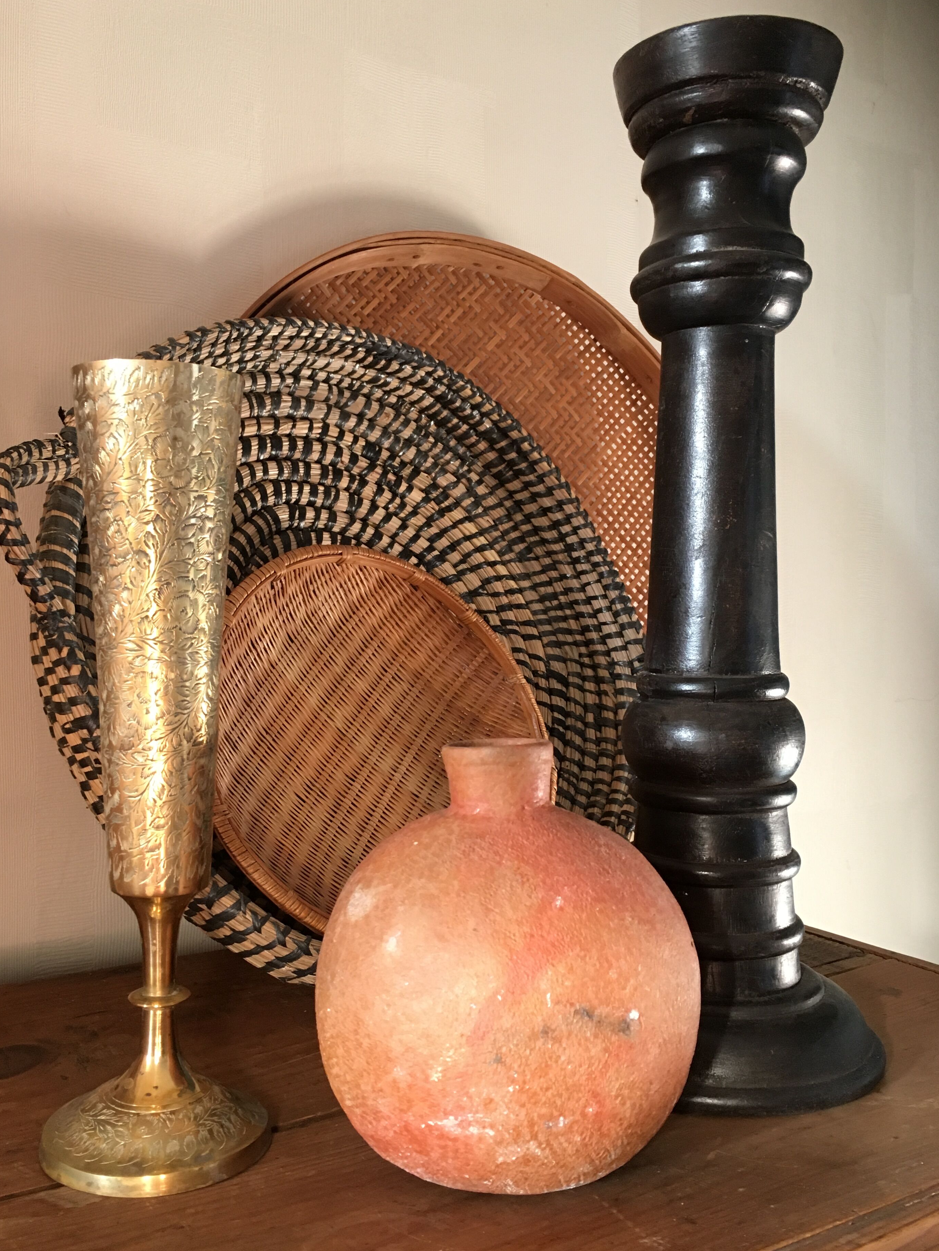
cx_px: 433
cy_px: 638
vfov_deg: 56.8
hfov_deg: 44.1
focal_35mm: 32
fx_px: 1157
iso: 160
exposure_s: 1/33
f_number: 2.2
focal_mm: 4.15
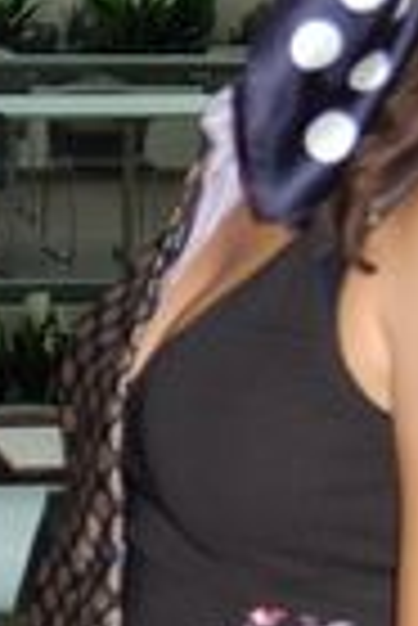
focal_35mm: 180
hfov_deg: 7.6
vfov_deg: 11.1
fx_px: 3127
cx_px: 391
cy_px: 856
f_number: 4
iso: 400
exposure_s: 1/60
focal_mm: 26
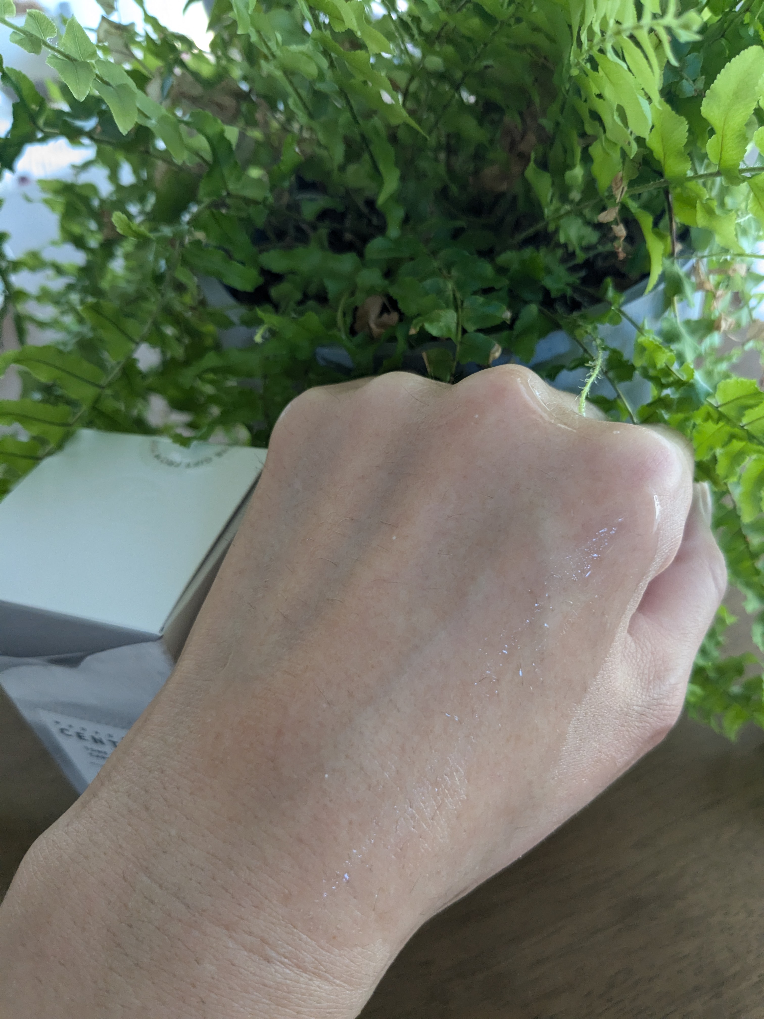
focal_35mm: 27
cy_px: 510
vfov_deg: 65.3
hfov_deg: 51.4
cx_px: 382
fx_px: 795
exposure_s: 1/120
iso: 216
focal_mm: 4.38
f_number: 1.73
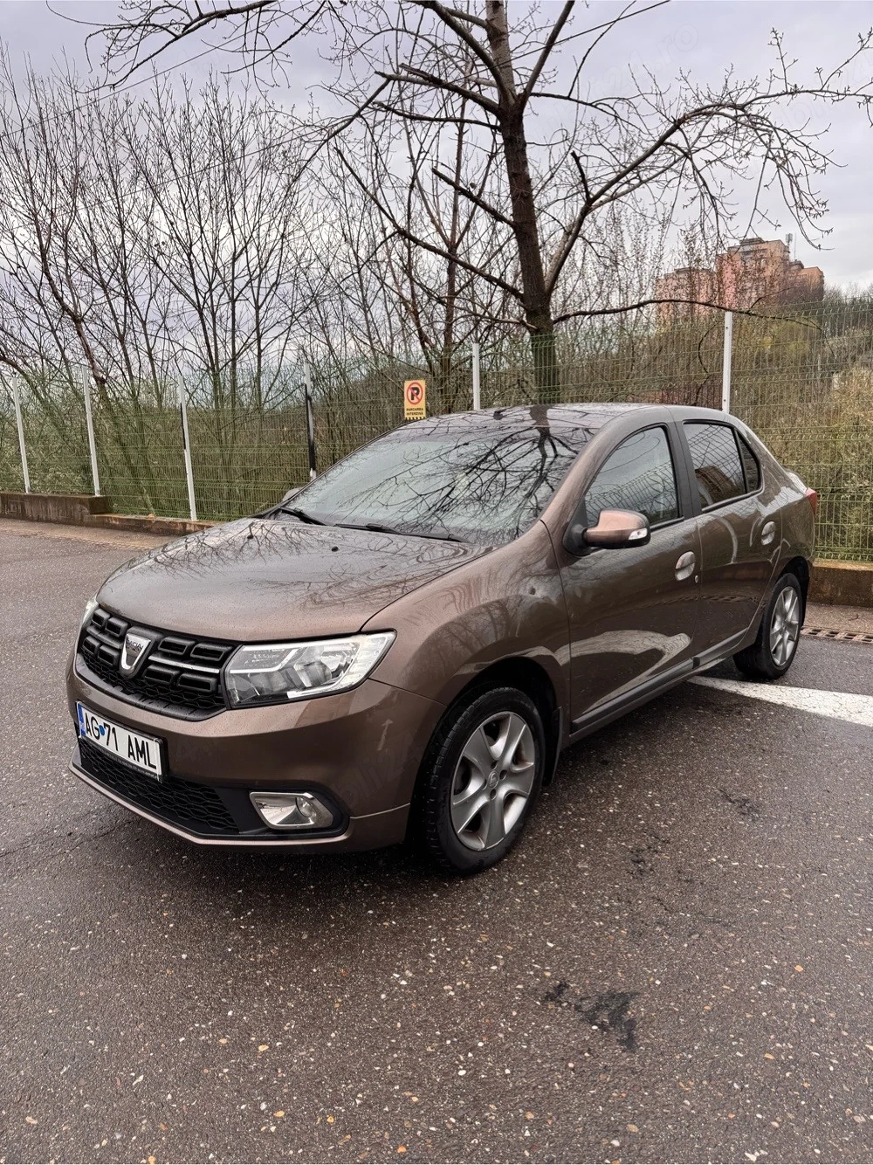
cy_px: 582
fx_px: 807
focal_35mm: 24
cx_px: 436
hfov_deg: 56.8
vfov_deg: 71.6
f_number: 1.78
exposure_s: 1/664
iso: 80
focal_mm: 6.76
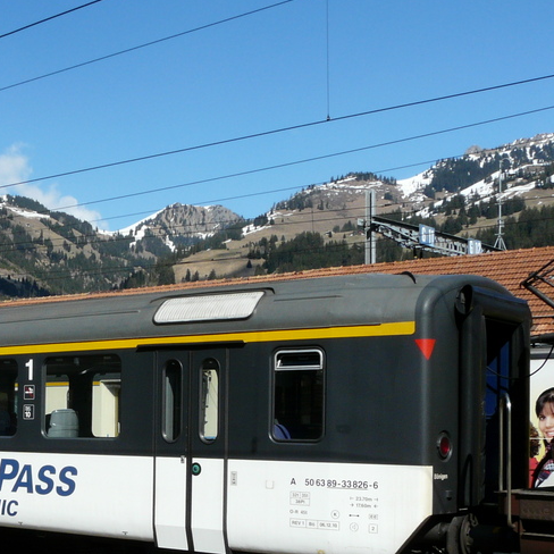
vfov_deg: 29.1
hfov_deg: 28.1
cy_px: 410
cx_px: 25
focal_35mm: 58
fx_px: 1050
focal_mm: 5.3
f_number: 6.3
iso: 100
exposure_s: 1/400
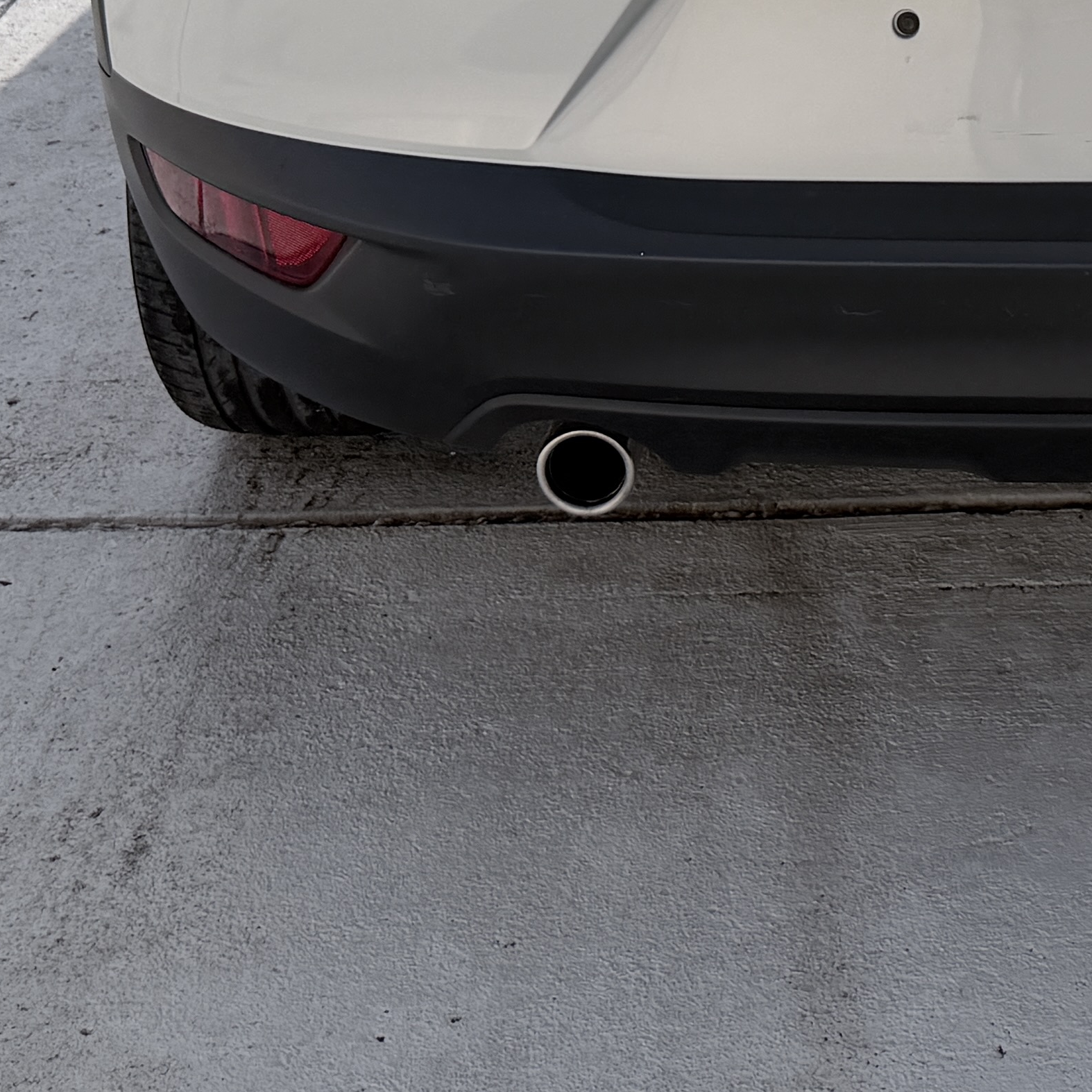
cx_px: 1014
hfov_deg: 21.9
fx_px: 2748
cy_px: -247
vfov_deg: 20.8
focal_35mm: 77
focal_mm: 6.76
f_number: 1.78
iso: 80
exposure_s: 1/7353
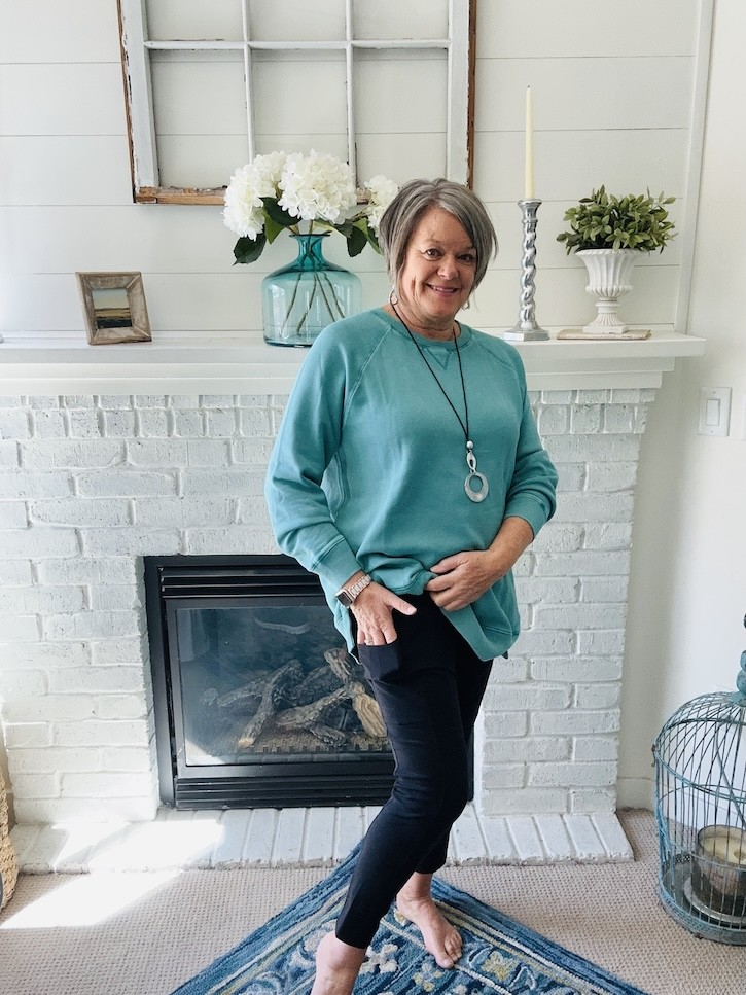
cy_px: 498
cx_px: 373
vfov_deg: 60.0
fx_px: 862
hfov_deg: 46.8
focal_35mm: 30
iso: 80
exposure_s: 1/64
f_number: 1.9
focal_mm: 2.69
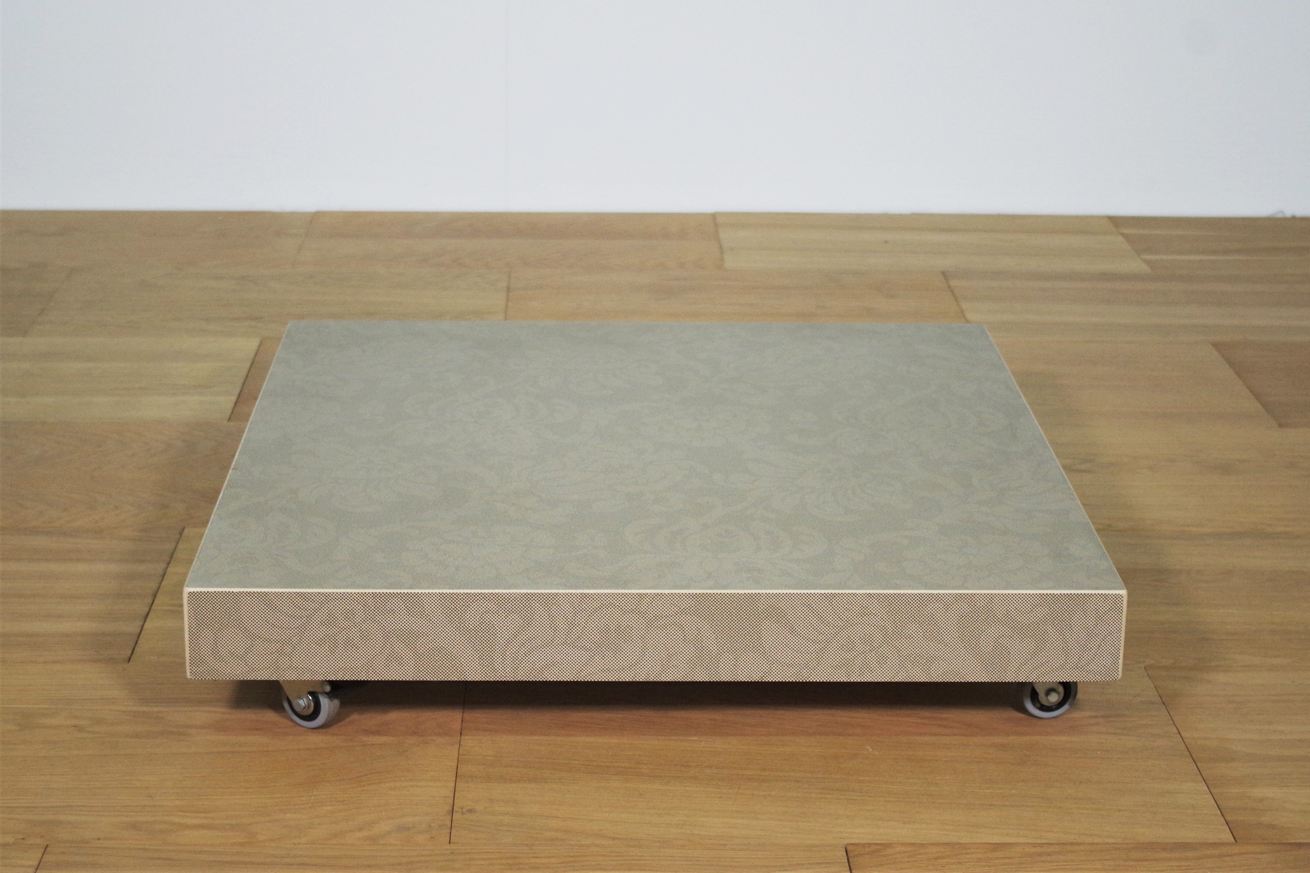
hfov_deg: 35.1
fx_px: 2074
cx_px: 655
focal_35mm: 57
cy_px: 436
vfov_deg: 23.8
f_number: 4.5
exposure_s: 1/80
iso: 800
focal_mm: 37.5
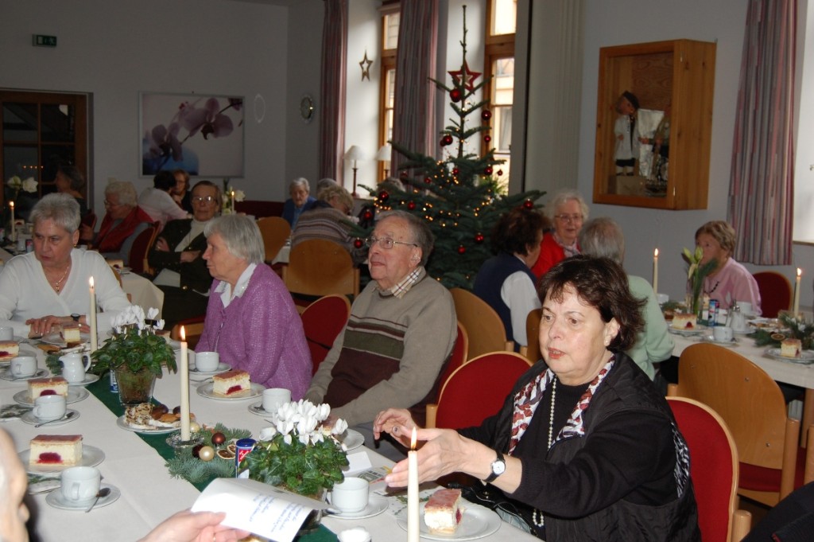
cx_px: 407
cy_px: 271
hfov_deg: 49.6
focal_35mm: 39
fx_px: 881
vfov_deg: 34.2
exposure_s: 1/60
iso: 400
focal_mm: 26
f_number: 4.2
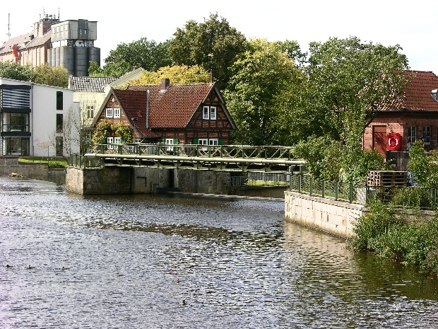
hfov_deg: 21.1
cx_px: 219
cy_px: 164
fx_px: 1177
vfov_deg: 15.9
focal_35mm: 93
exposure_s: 1/140
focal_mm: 23.7
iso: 50
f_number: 5
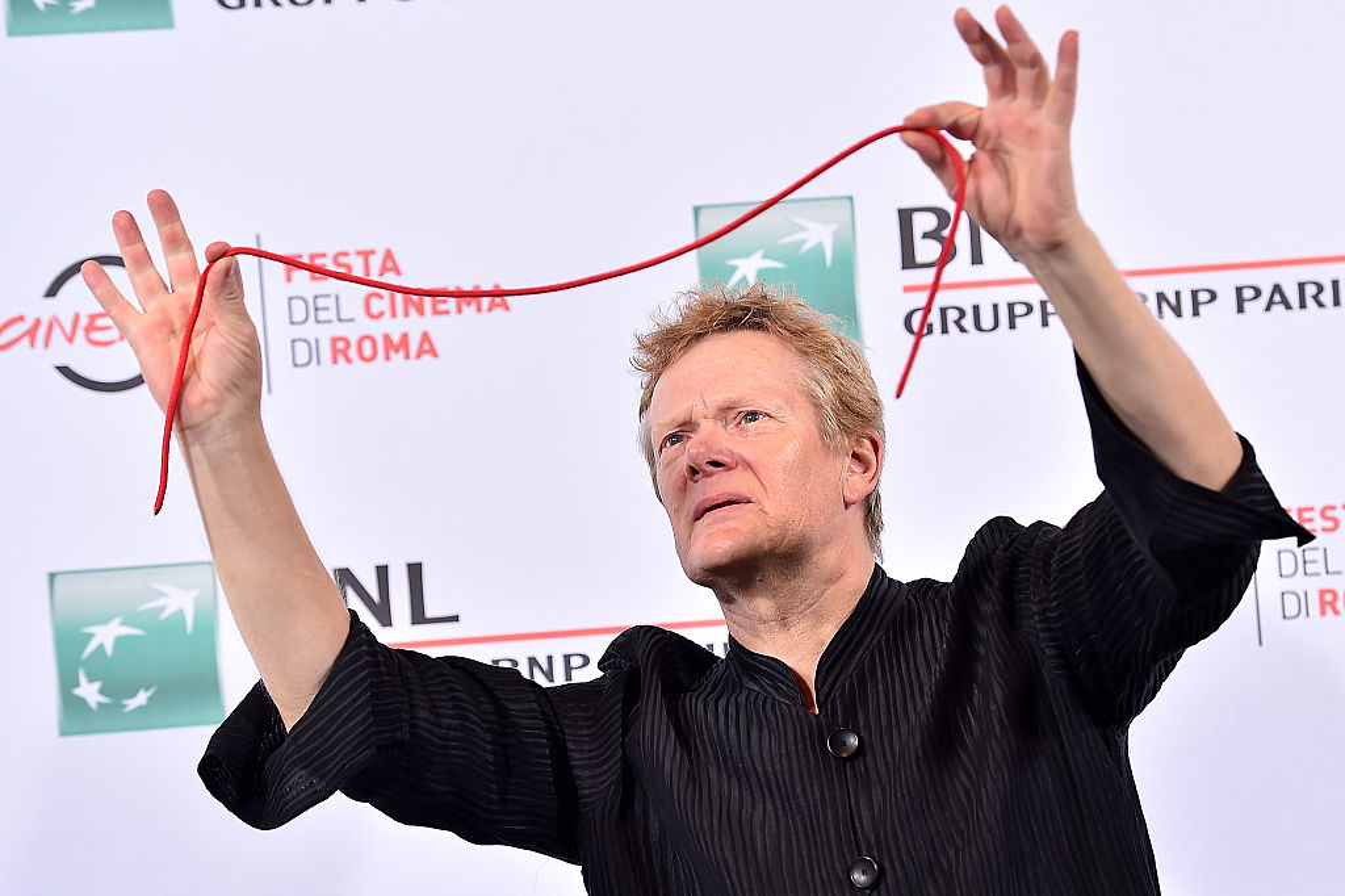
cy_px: 448
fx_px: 4556
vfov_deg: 11.2
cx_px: 672
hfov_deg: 16.8
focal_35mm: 122
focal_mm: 122
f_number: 3.2
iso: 500
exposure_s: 1/250
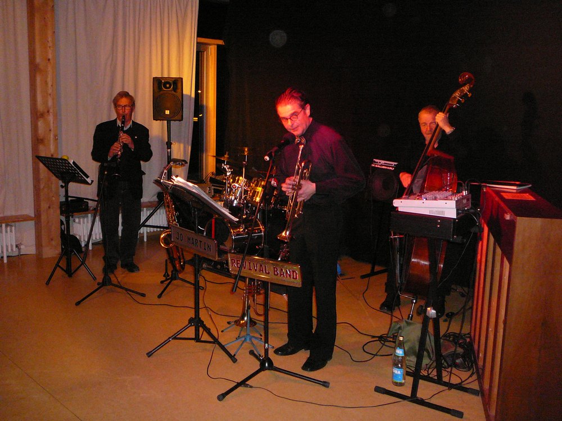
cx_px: 281
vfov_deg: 40.7
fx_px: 568
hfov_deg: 52.6
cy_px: 210
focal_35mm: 35
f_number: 2.8
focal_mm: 5.2
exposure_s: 1/30
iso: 400
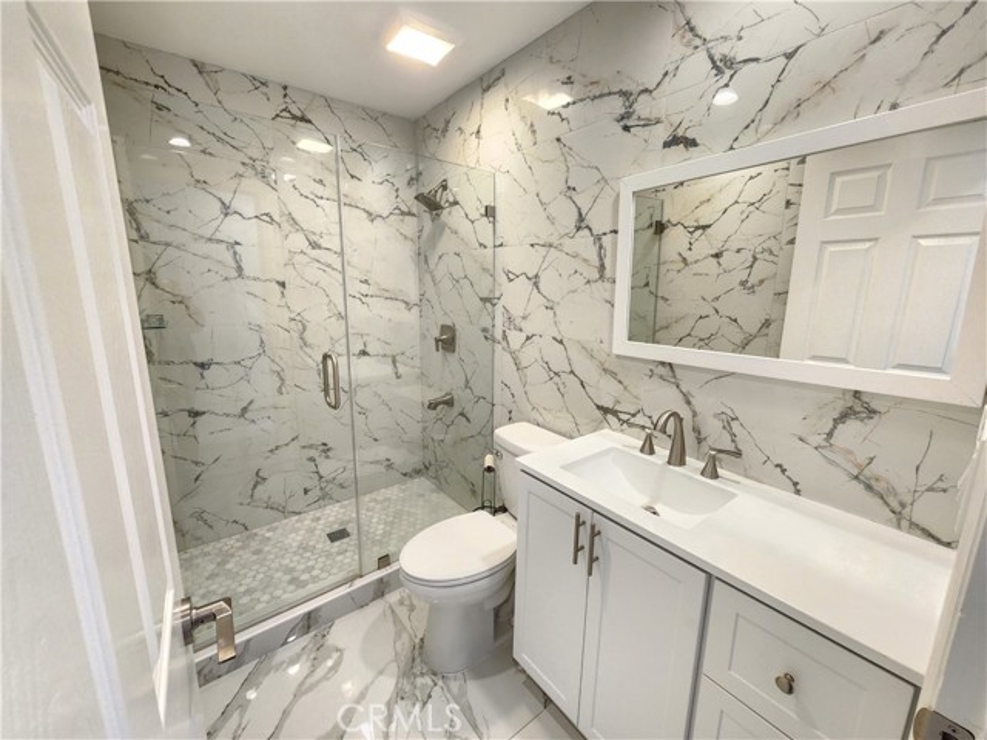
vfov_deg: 89.9
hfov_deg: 106.2
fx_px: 371
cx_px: 494
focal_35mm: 13
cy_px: 370
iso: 400
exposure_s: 1/60
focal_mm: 2.2
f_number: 2.2
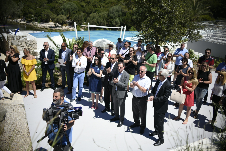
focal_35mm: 35
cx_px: 113
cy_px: 76
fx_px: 220
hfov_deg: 54.4
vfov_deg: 37.9
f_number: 1.8
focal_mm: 35
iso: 100
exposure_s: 1/4000
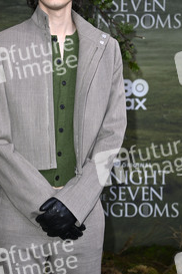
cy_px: 112
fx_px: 910
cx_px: 55
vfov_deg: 17.1
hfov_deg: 11.4
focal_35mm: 120
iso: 640
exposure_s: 1/250
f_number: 5.6
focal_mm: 82
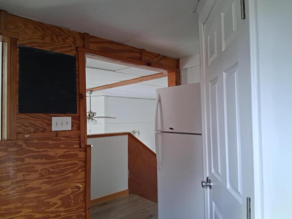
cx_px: 146
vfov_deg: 53.1
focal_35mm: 26
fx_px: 219
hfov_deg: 67.3
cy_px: 110
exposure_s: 1/120
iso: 320
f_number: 1.8
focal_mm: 3.98
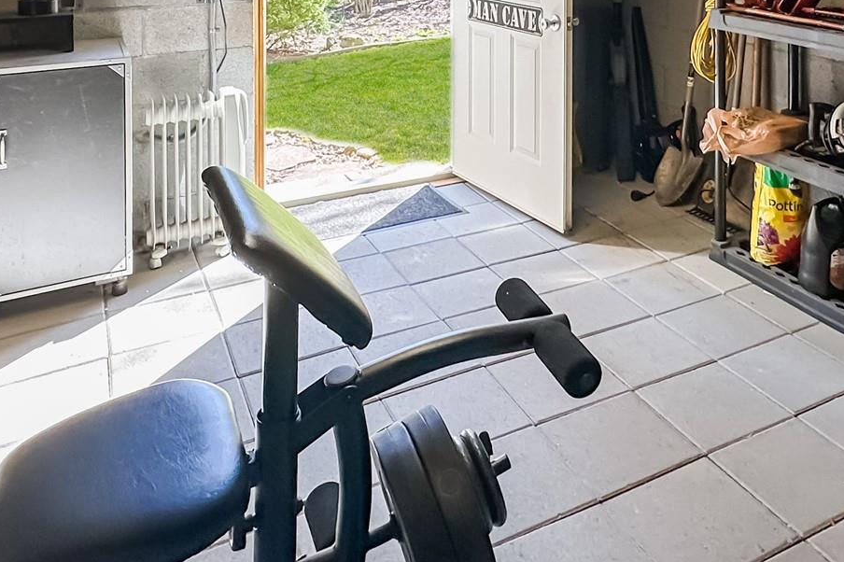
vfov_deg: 35.1
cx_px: 562
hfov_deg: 56.0
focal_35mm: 33
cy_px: -35
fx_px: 773
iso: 40
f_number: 2.2
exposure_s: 1/100
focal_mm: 2.22
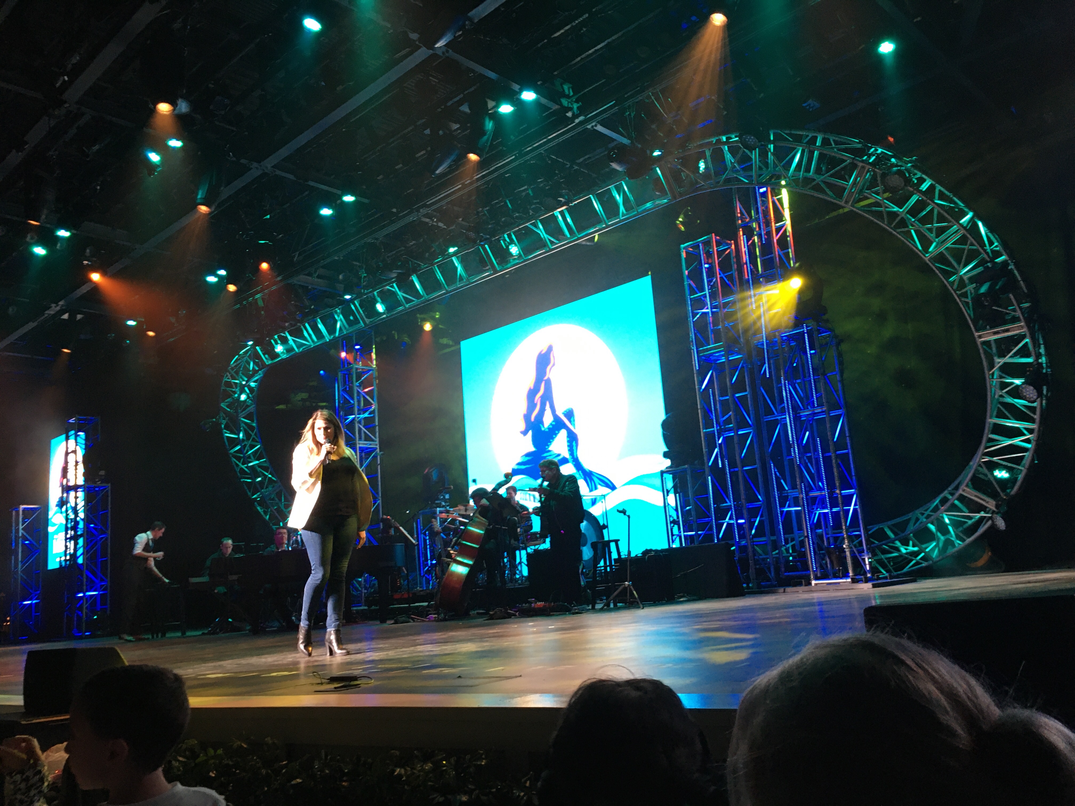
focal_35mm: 29
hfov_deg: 61.7
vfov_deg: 48.2
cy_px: 403
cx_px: 538
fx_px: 901
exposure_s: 1/30
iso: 100
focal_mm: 4.15
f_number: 2.2
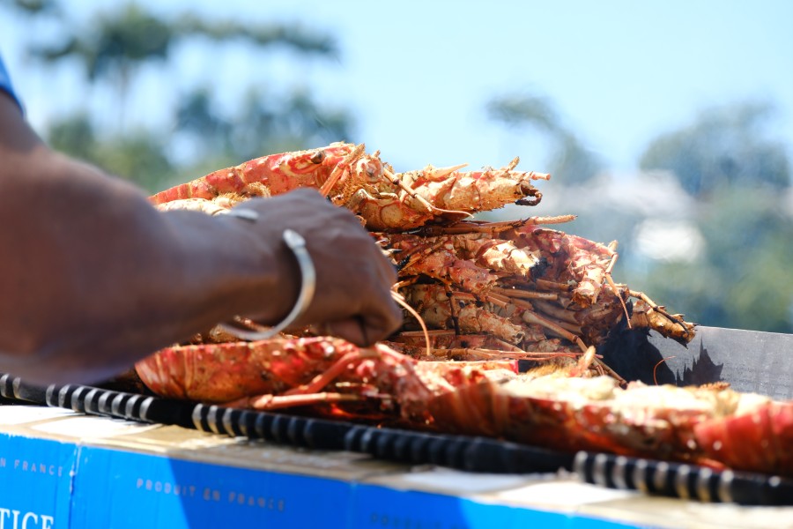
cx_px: 396
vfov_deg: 8.4
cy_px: 264
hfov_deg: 12.5
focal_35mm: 164
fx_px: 3612
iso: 250
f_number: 5.6
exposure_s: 1/500
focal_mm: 109.5
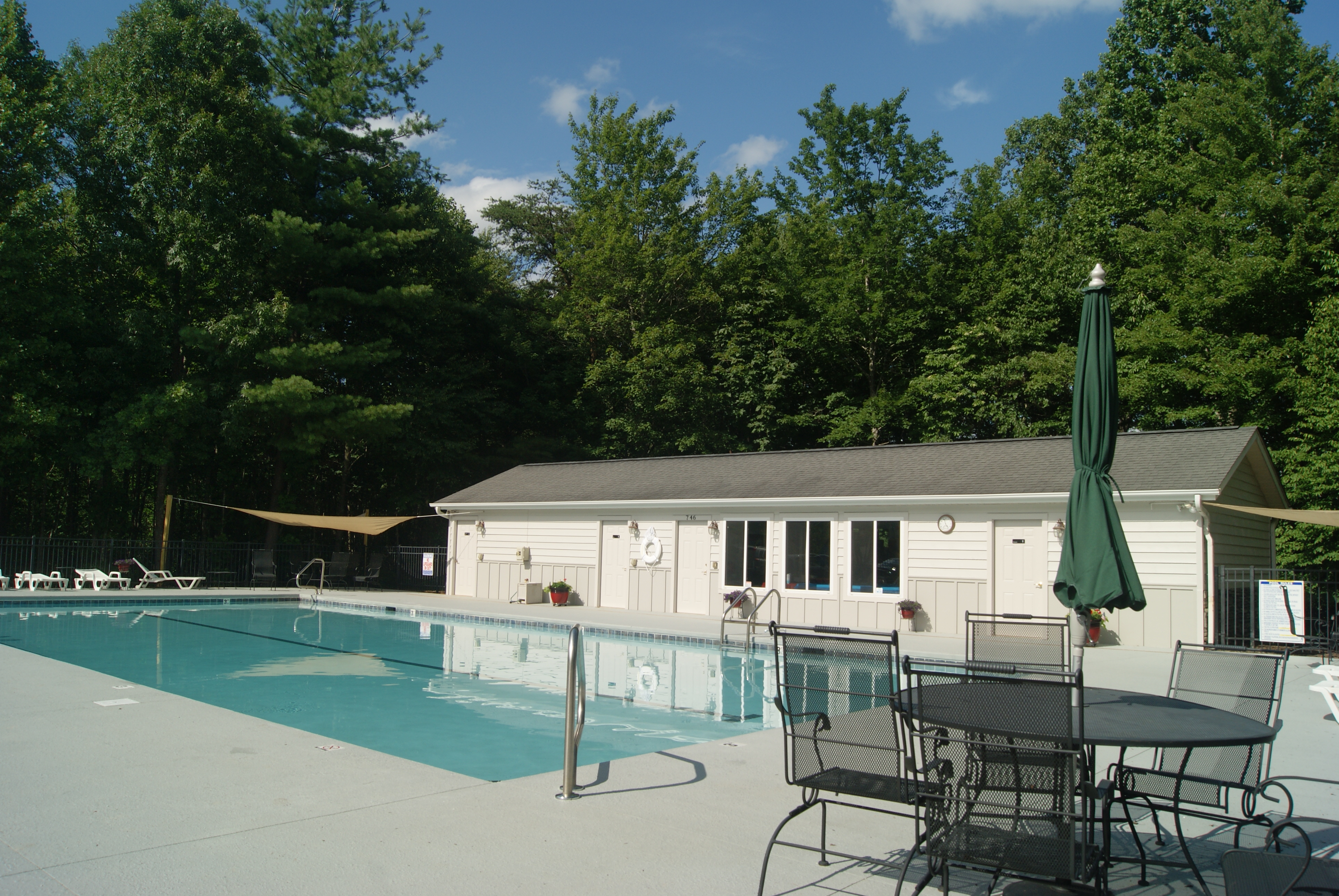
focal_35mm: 27
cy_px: 448
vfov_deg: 48.0
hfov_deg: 67.3
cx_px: 670
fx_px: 1005
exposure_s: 1/100
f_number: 10
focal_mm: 18
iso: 100
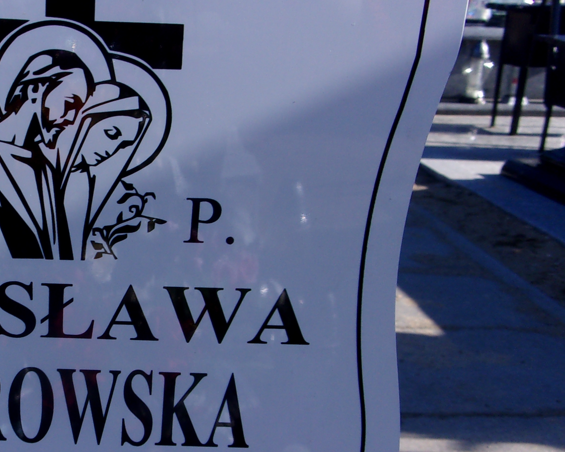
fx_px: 936
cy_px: 296
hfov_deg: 32.0
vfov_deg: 27.0
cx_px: 60
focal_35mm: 56
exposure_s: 1/70
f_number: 10.8
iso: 80
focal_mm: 5.1
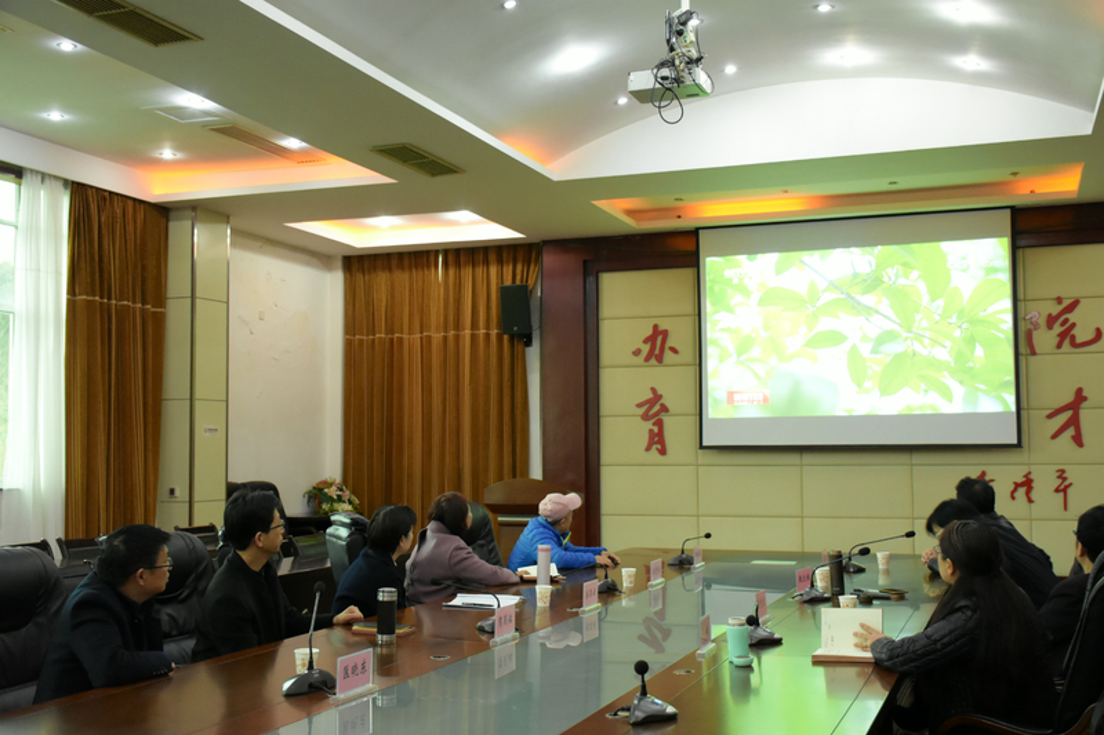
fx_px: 1196
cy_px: 368
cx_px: 552
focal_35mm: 39
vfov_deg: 34.2
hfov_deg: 49.6
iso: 3200
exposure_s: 1/50
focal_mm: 26
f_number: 4.5
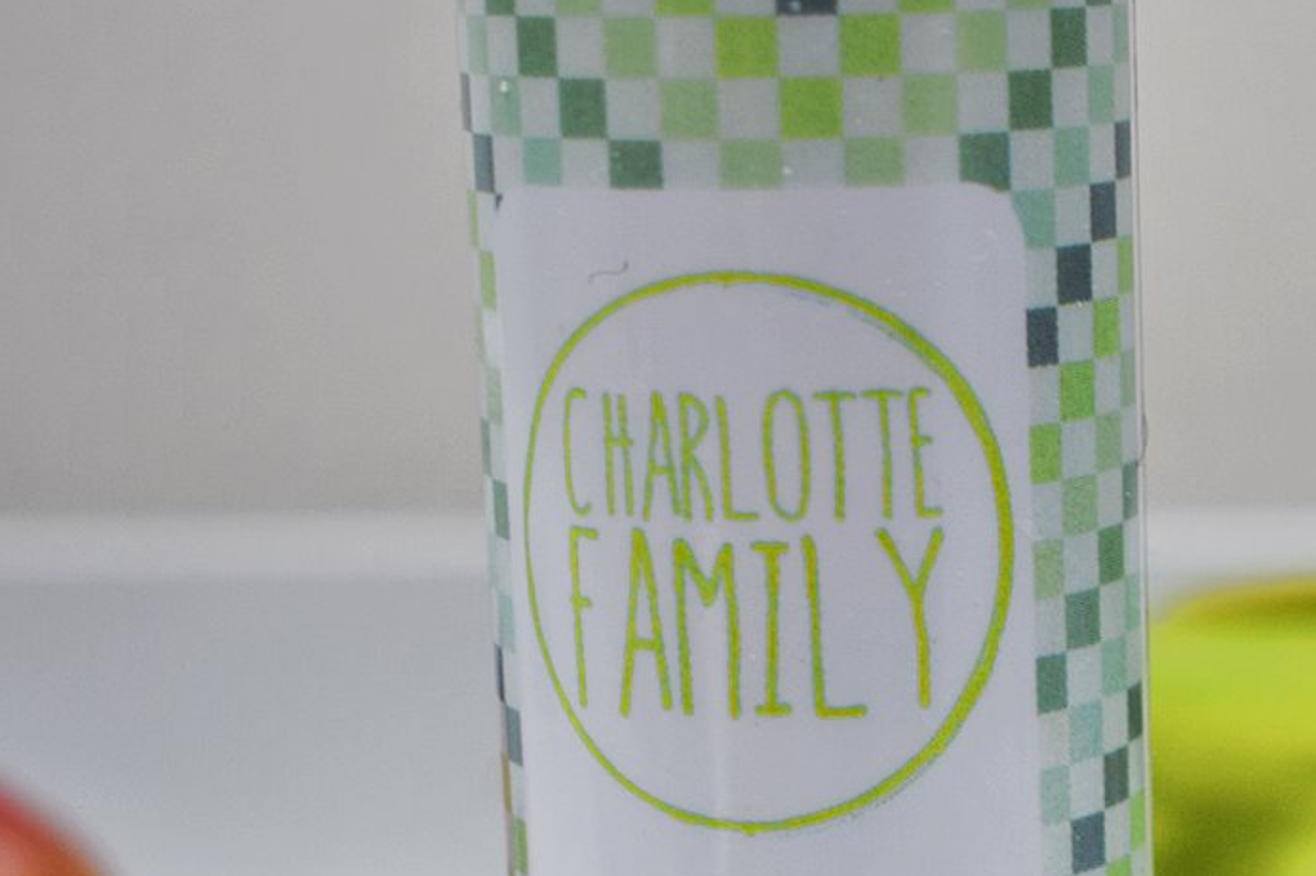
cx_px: 1409
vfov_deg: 11.5
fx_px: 4312
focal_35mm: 118
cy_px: 822
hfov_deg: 16.9
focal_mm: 34
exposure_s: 1/125
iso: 400
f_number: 5.6
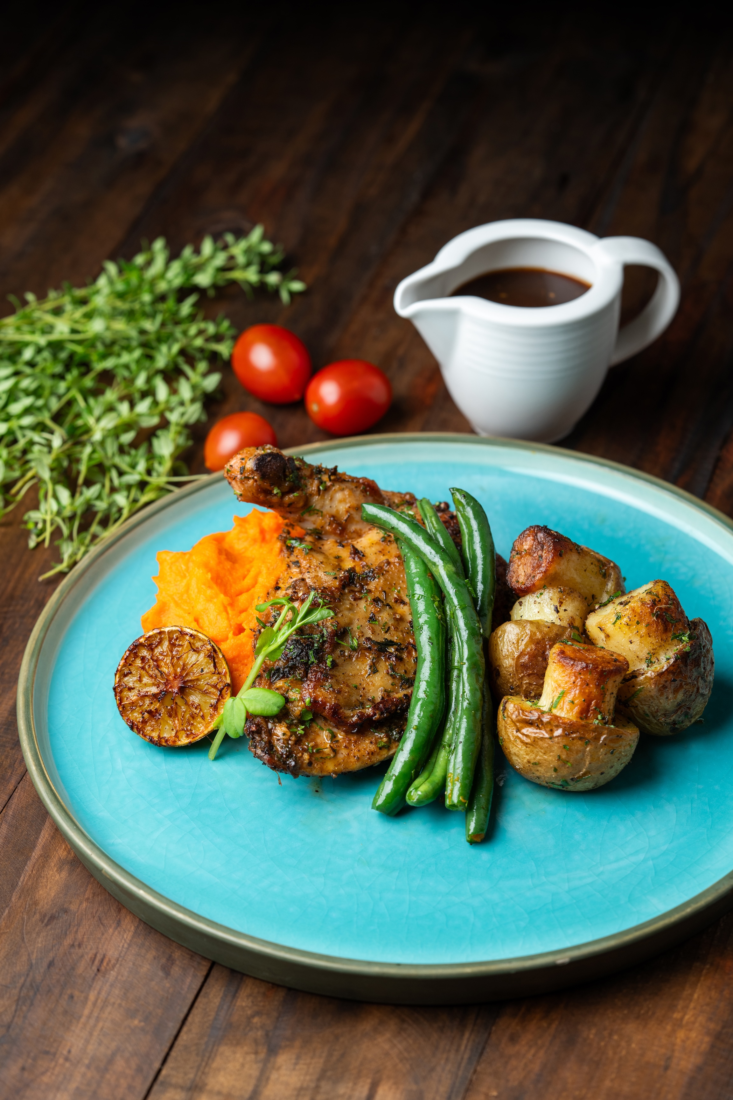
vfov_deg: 22.6
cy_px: 550
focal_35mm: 90
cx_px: 366
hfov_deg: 15.2
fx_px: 2749
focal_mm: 90
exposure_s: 1/160
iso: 100
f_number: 6.3
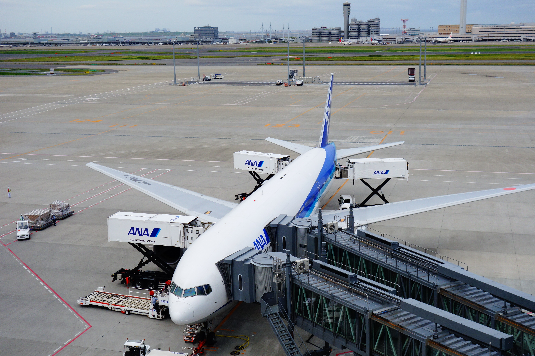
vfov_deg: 28.6
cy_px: 178
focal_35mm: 47
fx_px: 698
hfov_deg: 41.9
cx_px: 268
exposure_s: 1/1250
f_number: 5.6
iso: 200
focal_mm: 17.6
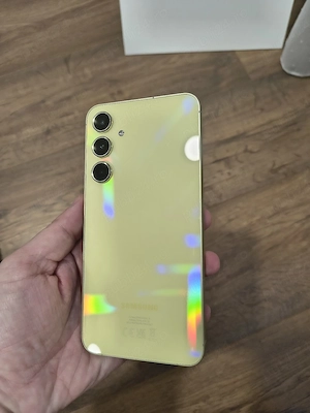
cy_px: 206
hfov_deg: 56.8
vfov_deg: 71.6
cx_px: 155
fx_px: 287
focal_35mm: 24
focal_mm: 5.56
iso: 690
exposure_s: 1/100
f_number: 1.8
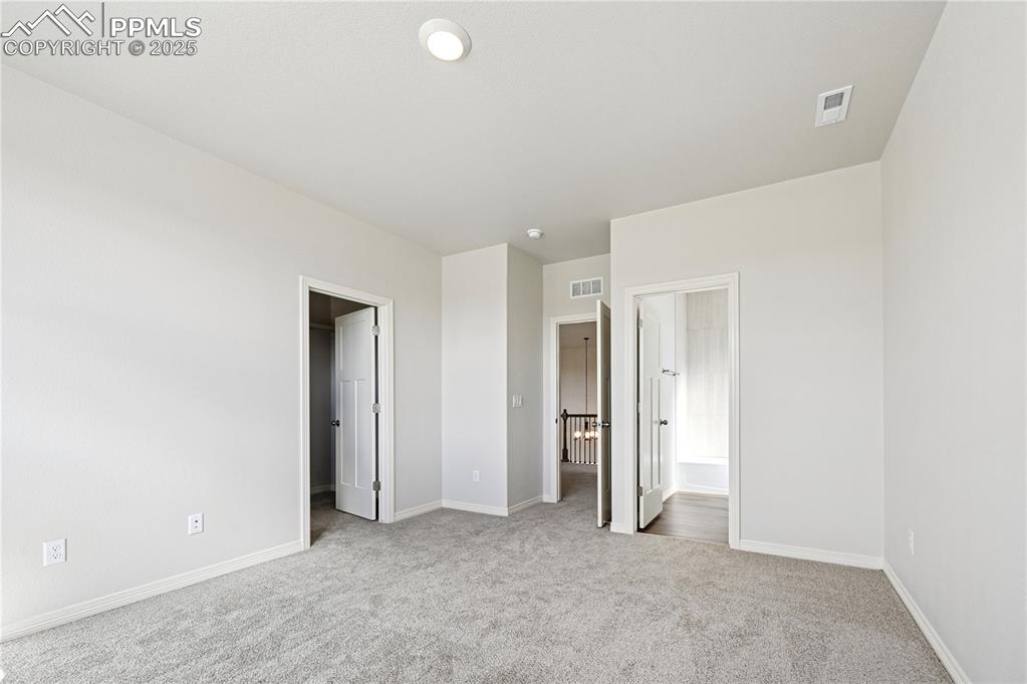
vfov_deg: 81.1
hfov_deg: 104.3
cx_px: 514
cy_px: 342
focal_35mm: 14
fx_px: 399
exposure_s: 1/60
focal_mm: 14
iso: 320
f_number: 8
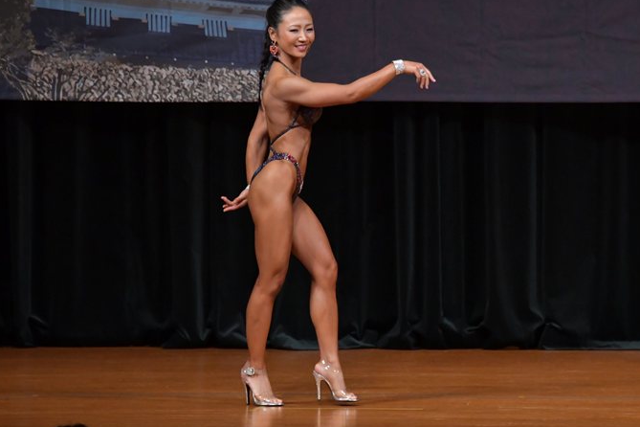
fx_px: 5866
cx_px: 350
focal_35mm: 330
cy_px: 195
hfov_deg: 6.2
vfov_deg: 4.2
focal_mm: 190
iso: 4000
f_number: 5.6
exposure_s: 1/400
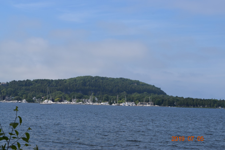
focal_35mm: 82
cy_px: 75
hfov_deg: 24.6
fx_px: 516
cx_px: 112
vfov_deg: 16.6
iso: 200
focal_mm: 55
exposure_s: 1/400
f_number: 10
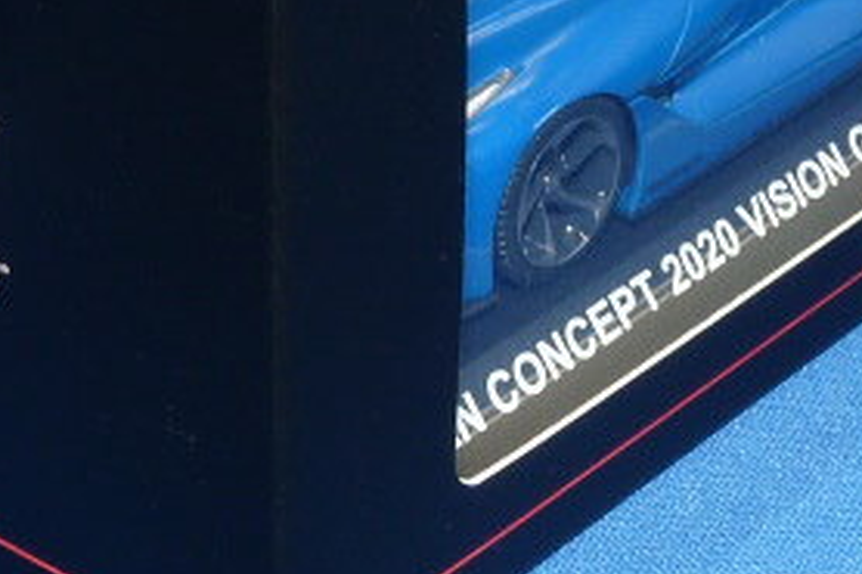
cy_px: -87
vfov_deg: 10.1
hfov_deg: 15.3
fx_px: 3207
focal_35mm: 134
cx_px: 509
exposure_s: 1/30
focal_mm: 5.6
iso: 100
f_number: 4
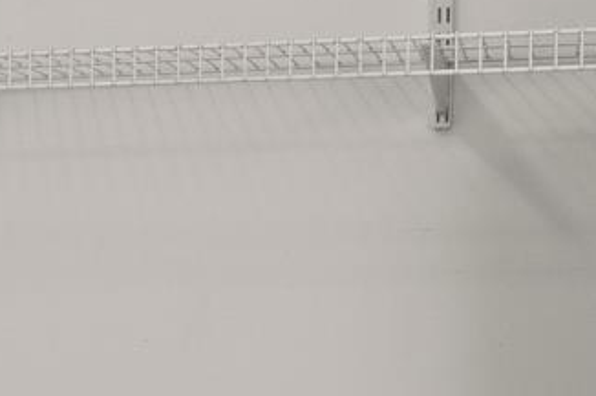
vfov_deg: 11.9
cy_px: 267
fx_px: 1903
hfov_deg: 16.0
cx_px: -346
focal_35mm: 115
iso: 200
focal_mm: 10
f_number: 9
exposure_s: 1/4
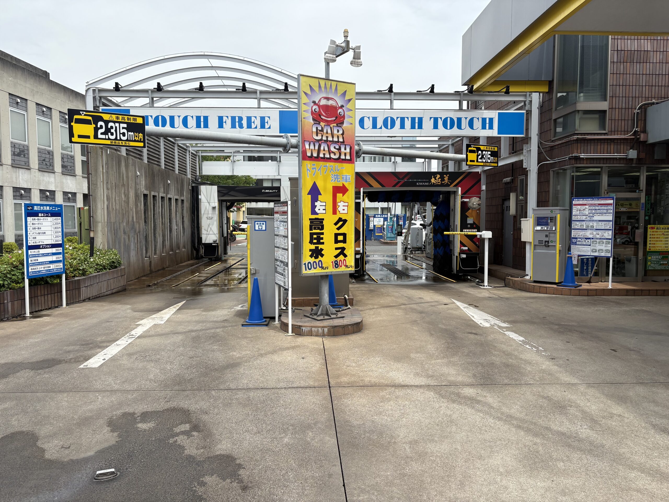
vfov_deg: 53.1
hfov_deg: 67.3
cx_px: 334
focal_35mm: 26
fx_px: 502
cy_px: 251
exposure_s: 1/2538
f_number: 1.6
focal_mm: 5.96
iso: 50
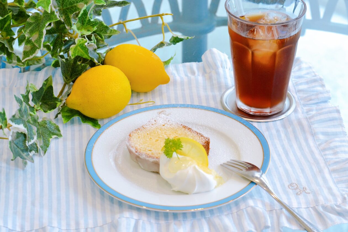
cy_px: 116
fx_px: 870
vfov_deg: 15.2
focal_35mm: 90
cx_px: 174
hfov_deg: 22.6
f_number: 9
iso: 400
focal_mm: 60
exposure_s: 1/125
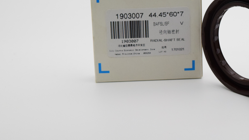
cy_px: 44
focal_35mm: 115
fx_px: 759
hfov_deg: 18.5
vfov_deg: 10.5
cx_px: 181
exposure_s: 1/50
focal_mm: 48
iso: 1600
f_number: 11
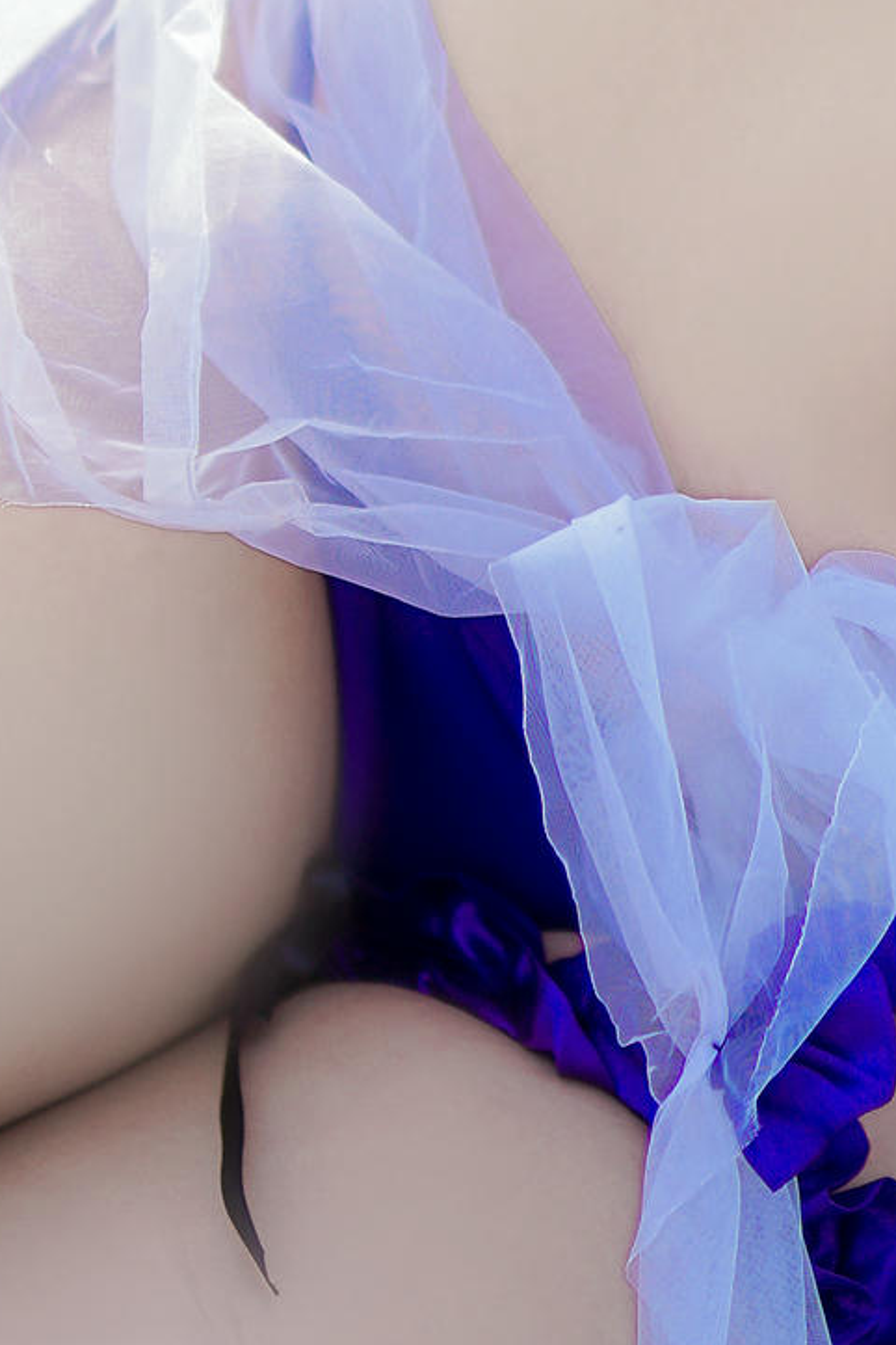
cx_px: 1515
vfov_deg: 7.4
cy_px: -489
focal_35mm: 275
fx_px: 10266
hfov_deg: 4.9
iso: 100
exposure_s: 1/2000
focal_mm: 50
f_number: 1.4
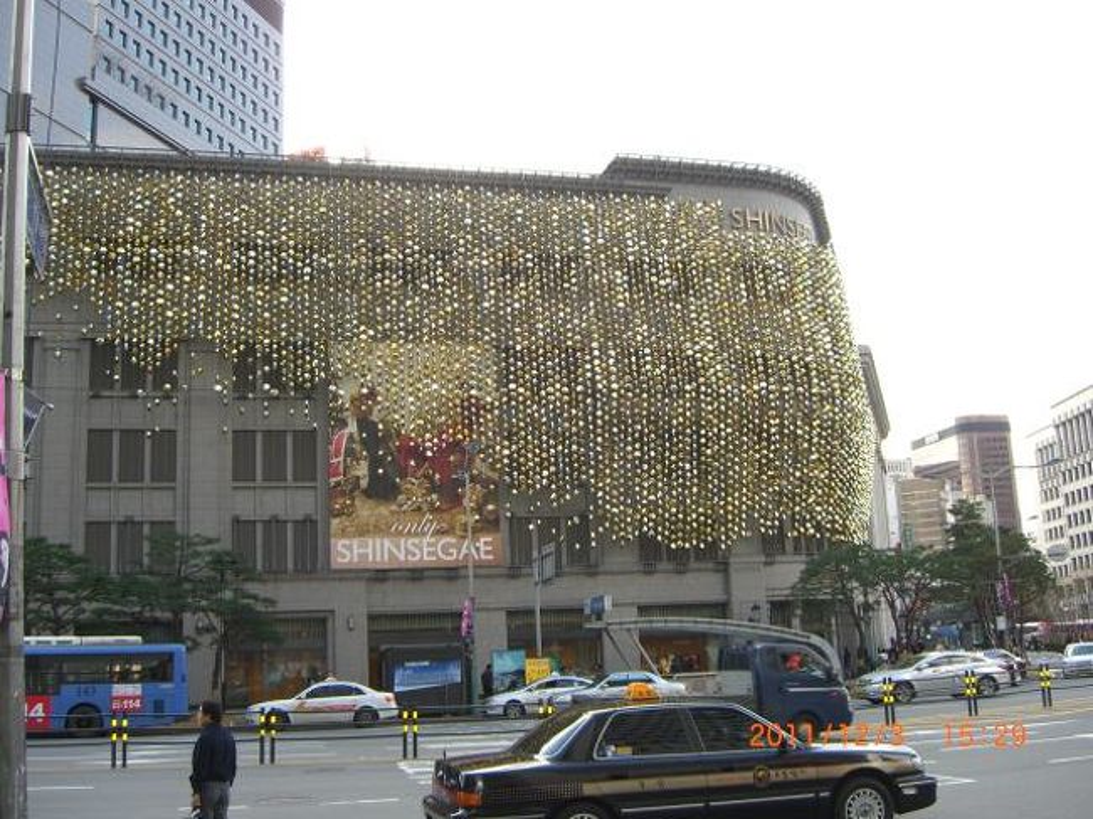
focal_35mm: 38
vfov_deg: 37.7
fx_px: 1199
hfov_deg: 49.0
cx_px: 546
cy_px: 410
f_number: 2.8
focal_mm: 7.9
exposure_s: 1/160
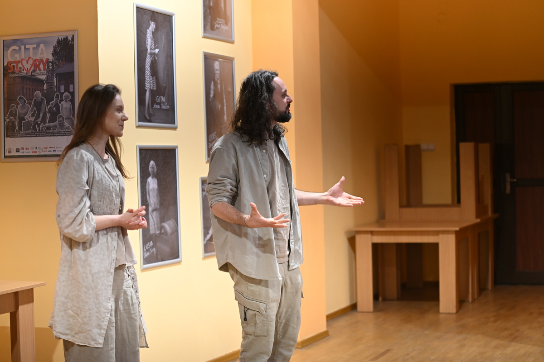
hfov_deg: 28.8
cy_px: 181
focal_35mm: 70
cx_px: 272
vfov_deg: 19.5
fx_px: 1058
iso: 1600
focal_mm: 70
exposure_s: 1/160
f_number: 2.8
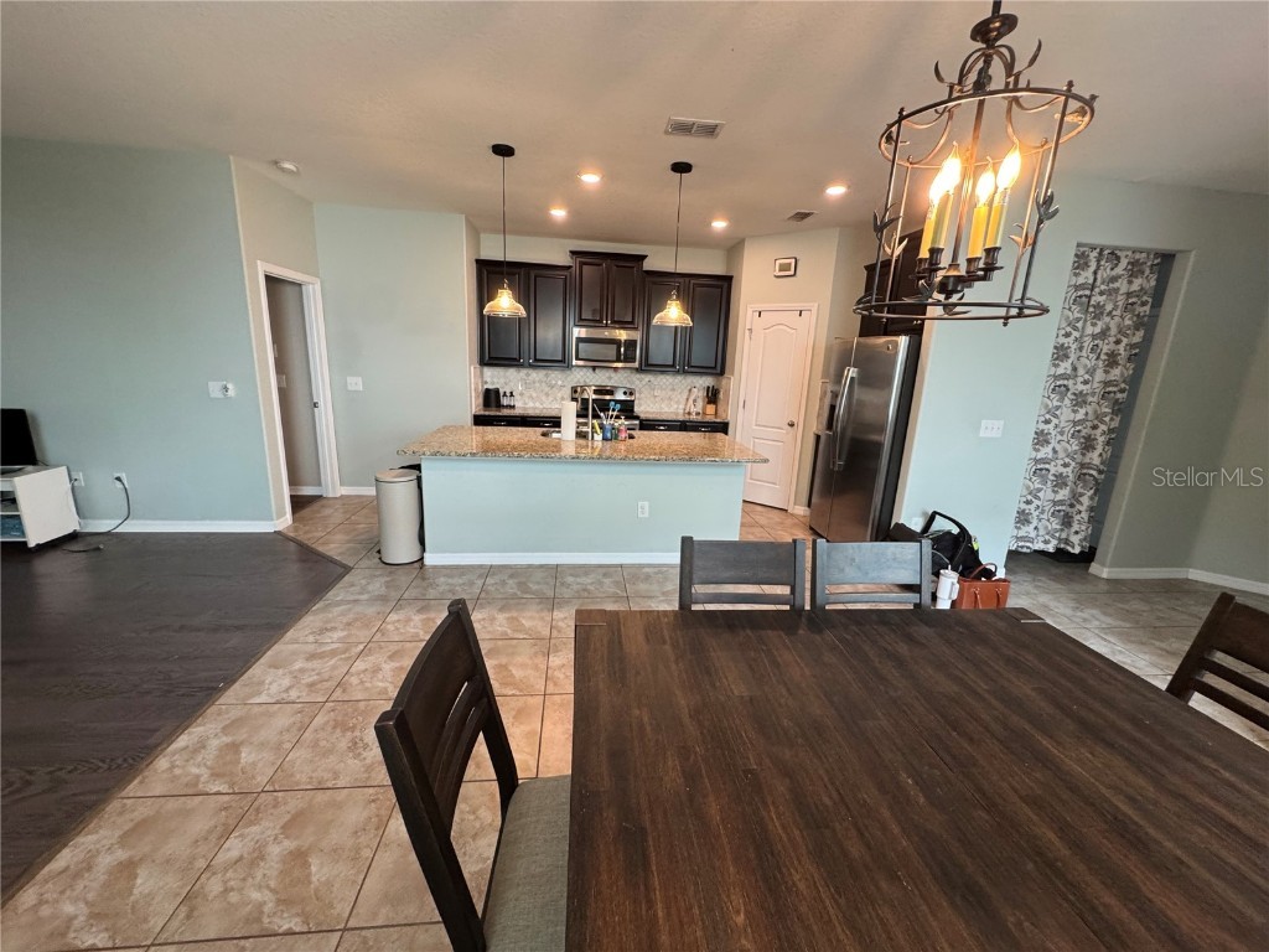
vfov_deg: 85.7
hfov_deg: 102.1
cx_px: 634
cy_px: 476
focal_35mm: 14
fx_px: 513
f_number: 2.2
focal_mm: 2.22
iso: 250
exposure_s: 1/60
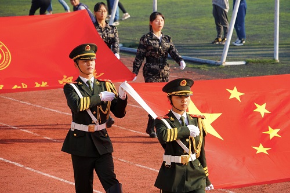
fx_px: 1933
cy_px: 96
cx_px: 145
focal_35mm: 240
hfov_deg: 8.6
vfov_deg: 5.7
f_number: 13
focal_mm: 240
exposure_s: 1/400
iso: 640
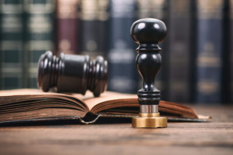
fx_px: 582
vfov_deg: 15.2
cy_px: 78
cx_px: 116
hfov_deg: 22.6
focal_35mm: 90
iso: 100
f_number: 3.2
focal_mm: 60
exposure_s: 1/250
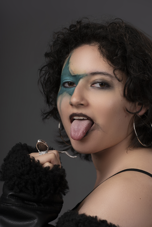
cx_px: 76
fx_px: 994
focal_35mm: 157
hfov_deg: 8.7
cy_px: 114
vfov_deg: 13.1
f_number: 8
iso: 100
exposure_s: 1/200
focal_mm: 157
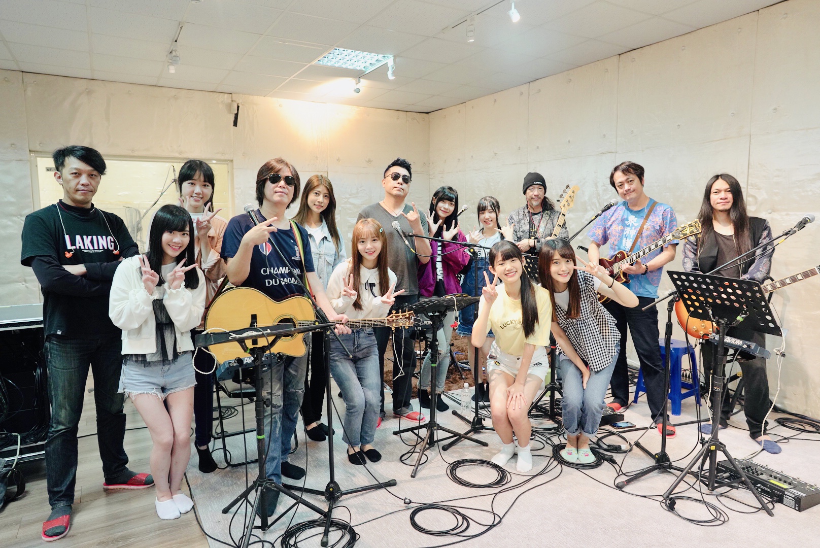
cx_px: 410
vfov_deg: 53.2
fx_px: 547
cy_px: 274
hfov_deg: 73.7
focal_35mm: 24
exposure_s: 1/125
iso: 1250
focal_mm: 24
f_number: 3.2
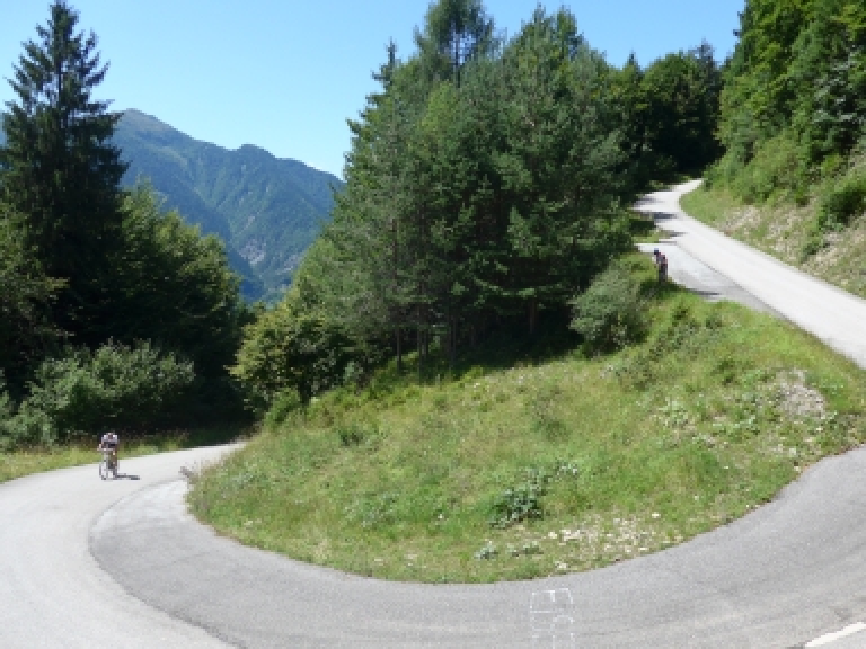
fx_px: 726
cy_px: 324
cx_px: 433
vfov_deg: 48.2
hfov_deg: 61.7
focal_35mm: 29
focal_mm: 6
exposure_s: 1/800
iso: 80
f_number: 2.8
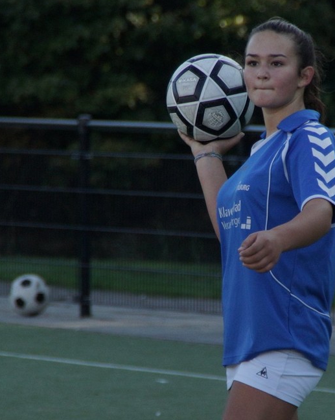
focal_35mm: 401
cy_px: 275
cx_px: 187
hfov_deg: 3.9
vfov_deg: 4.8
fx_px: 4973
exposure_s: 1/640
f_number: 6.3
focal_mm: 180
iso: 400
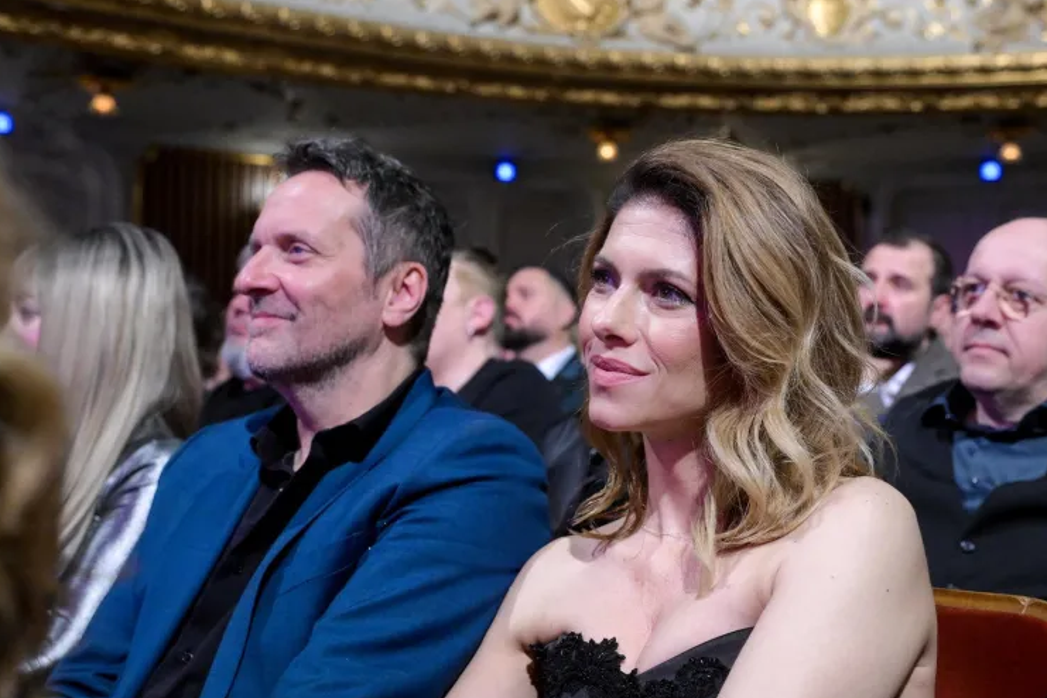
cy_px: 353
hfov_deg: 48.5
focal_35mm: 40
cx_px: 521
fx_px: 1163
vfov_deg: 33.4
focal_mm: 39
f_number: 4
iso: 4000
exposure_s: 1/125
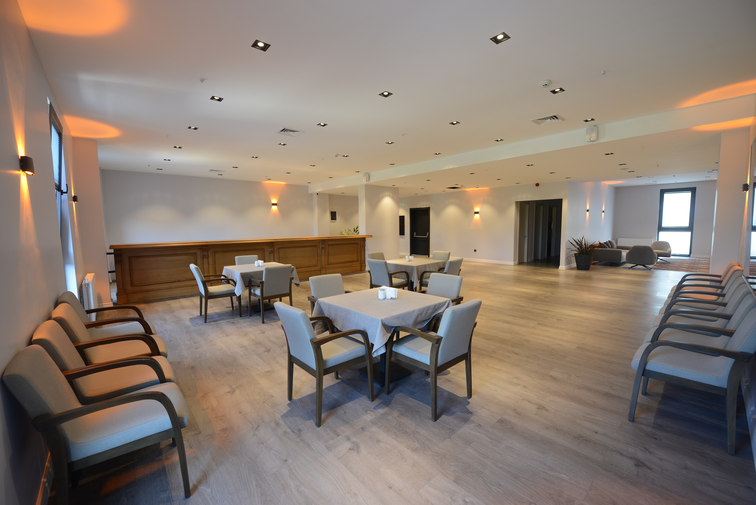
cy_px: 252
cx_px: 378
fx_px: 294
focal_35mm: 14
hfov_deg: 104.2
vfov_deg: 81.2
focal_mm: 14
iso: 640
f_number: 4
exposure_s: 1/50
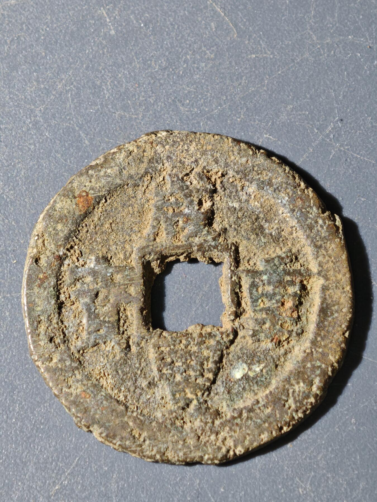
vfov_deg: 18.7
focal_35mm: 105
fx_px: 1525
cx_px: 188
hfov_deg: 14.1
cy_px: 251
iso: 500
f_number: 2
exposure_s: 1/100
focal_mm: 9
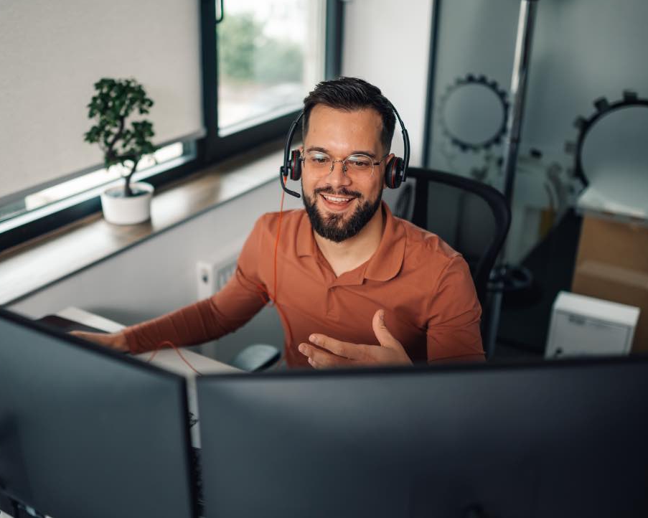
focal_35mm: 40
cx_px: 270
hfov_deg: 45.6
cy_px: 256
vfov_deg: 37.3
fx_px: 767
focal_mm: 35
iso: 800
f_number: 1.4
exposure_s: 1/800
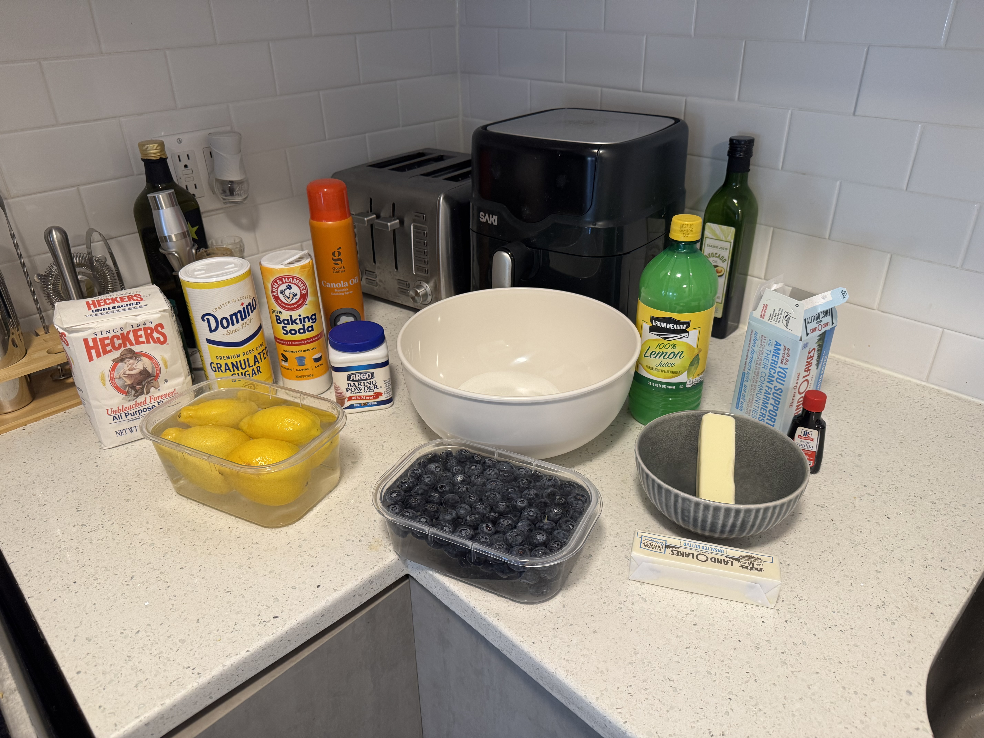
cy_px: 369
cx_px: 492
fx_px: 682
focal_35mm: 24
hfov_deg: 71.6
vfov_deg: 56.8
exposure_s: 1/60
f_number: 1.78
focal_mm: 6.76
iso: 200
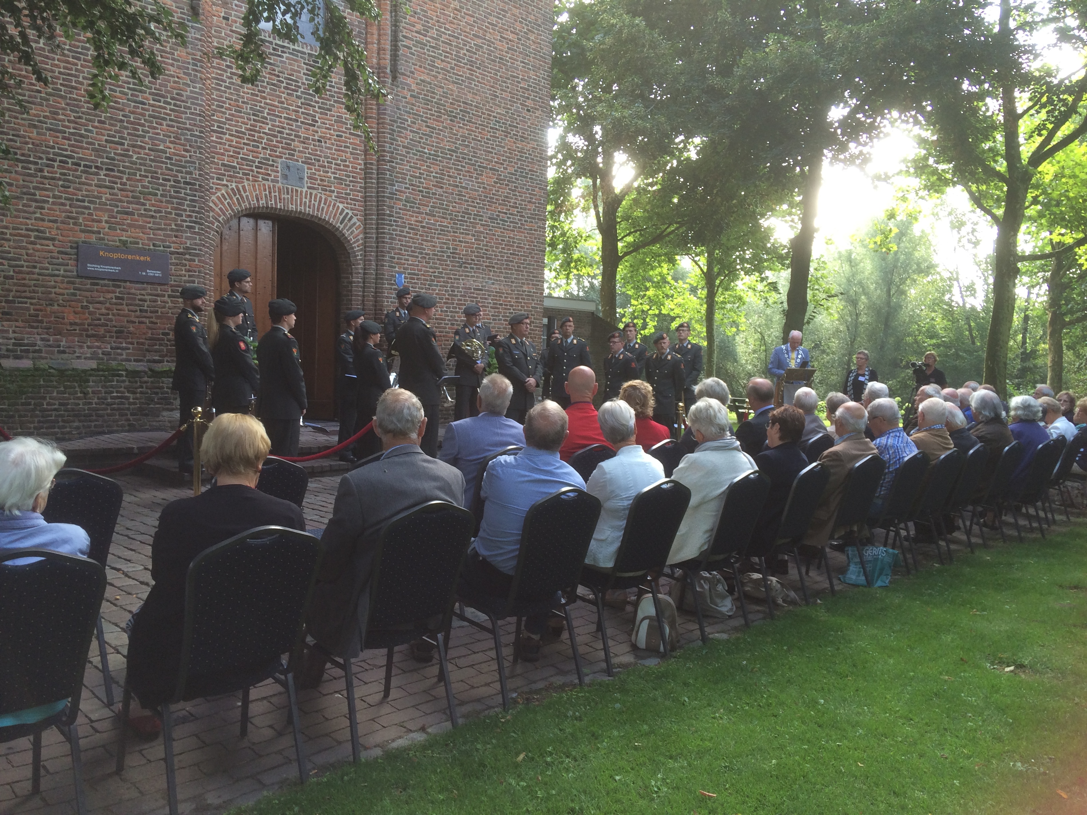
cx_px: 544
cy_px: 408
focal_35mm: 29
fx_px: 911
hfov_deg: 61.7
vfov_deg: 48.2
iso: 40
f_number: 2.2
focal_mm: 4.15
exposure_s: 1/100
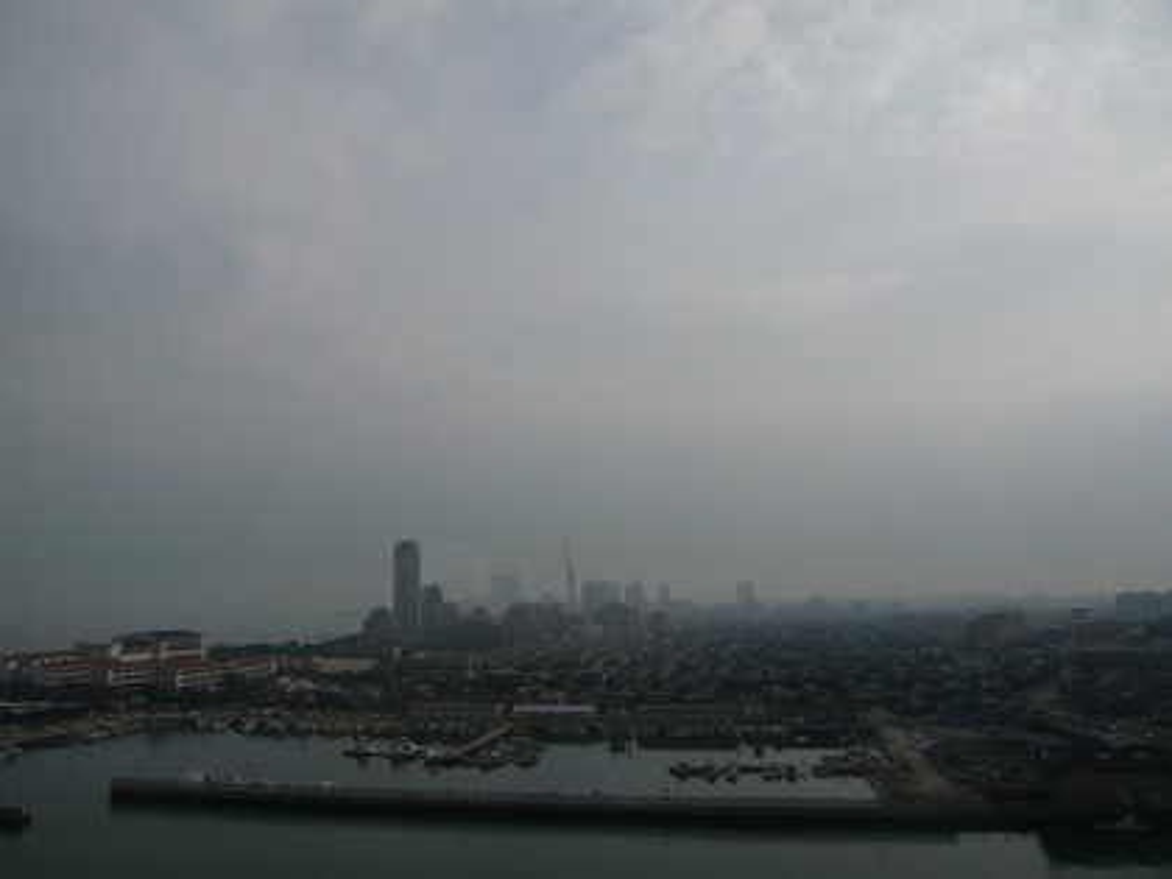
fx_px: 948
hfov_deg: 63.4
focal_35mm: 28
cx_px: 586
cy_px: 440
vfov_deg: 49.7
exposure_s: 1/800
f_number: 8
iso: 100
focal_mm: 4.6
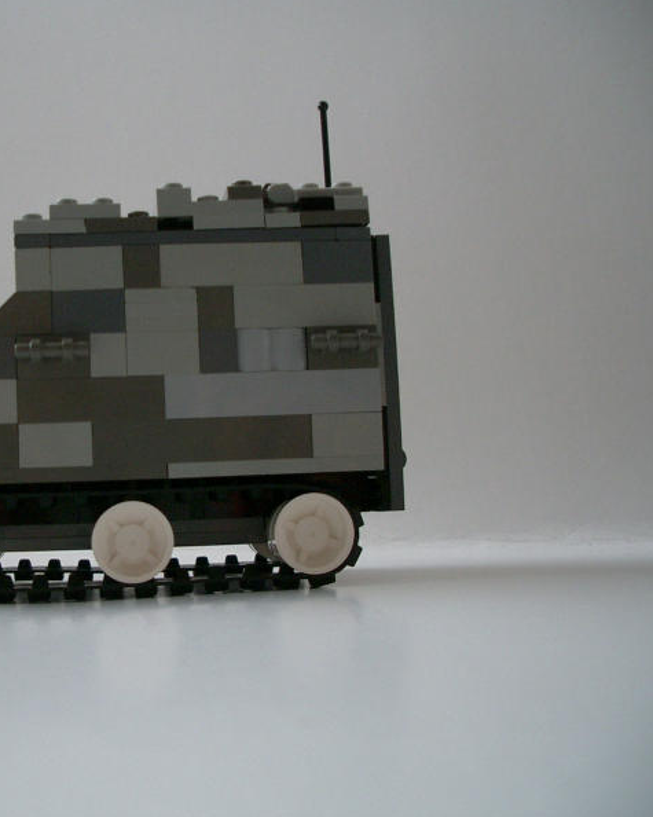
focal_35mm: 46
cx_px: 150
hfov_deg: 32.0
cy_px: 408
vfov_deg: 40.3
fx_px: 1112
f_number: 2.6
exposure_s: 1/50
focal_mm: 5.8
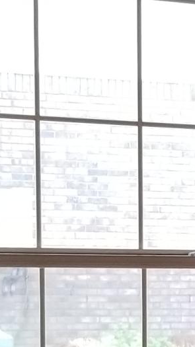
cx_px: 353
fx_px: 1490
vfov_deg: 13.1
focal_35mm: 162
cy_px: 342
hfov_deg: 7.3
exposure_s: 1/60
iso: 100
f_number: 1.7
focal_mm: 4.3
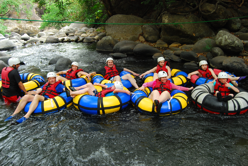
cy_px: 83
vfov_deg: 40.1
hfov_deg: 57.2
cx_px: 124
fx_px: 228
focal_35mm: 33
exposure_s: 1/100
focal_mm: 22
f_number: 5
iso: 400
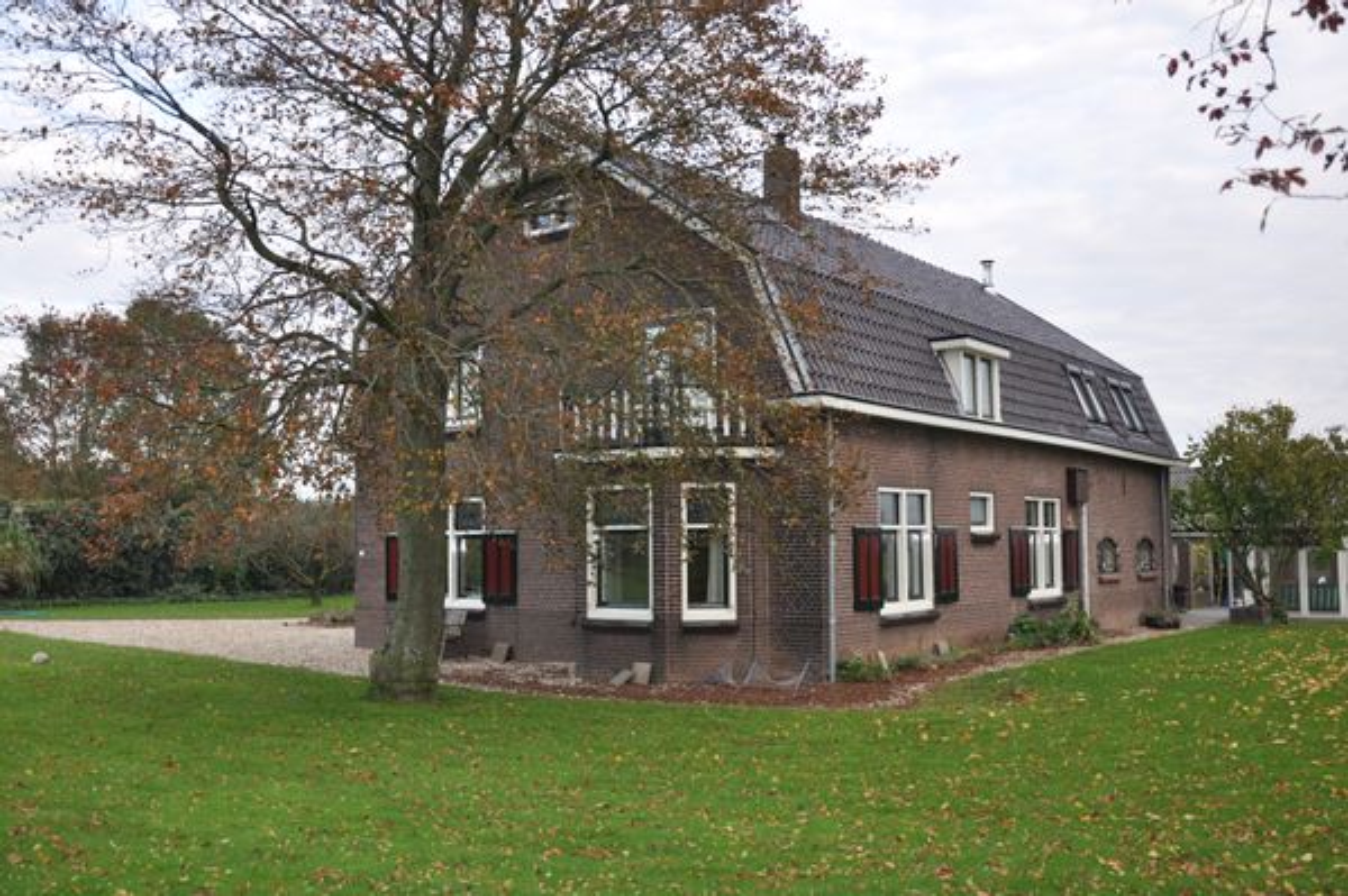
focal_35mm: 33
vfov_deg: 39.9
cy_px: 448
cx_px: 674
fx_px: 1235
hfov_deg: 57.3
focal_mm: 22
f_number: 5
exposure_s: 1/200
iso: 200
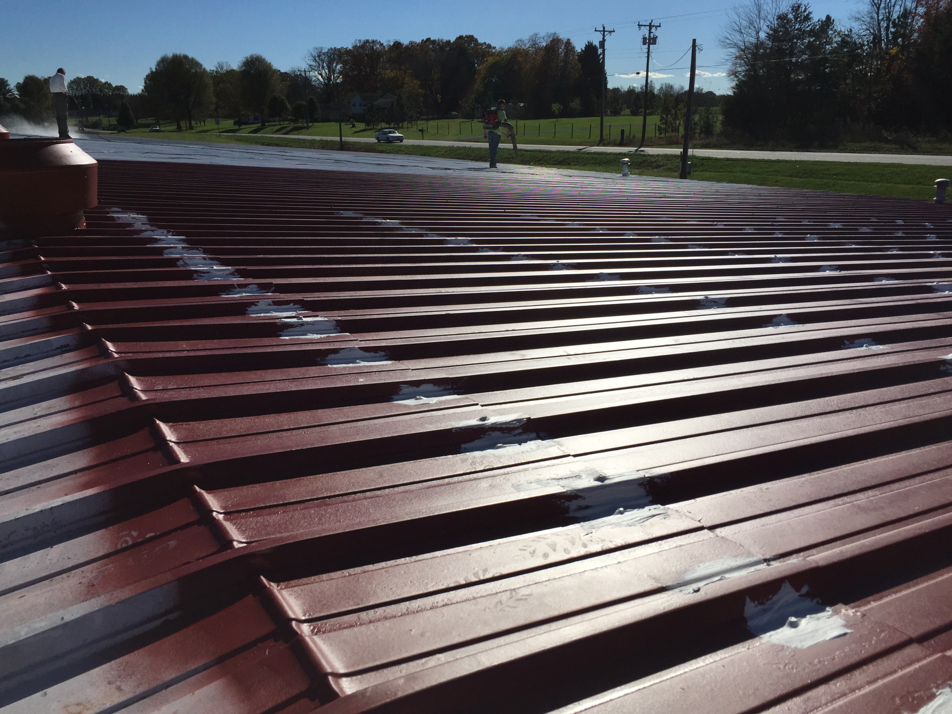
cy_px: 357
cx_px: 476
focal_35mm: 29
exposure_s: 1/9901
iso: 32
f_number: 2.2
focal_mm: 4.15
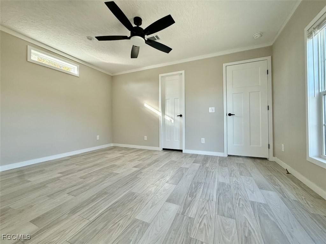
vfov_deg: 85.7
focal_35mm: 14
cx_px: 163
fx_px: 132
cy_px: 122
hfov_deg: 102.1
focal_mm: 2.22
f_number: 2.2
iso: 160
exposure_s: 1/144
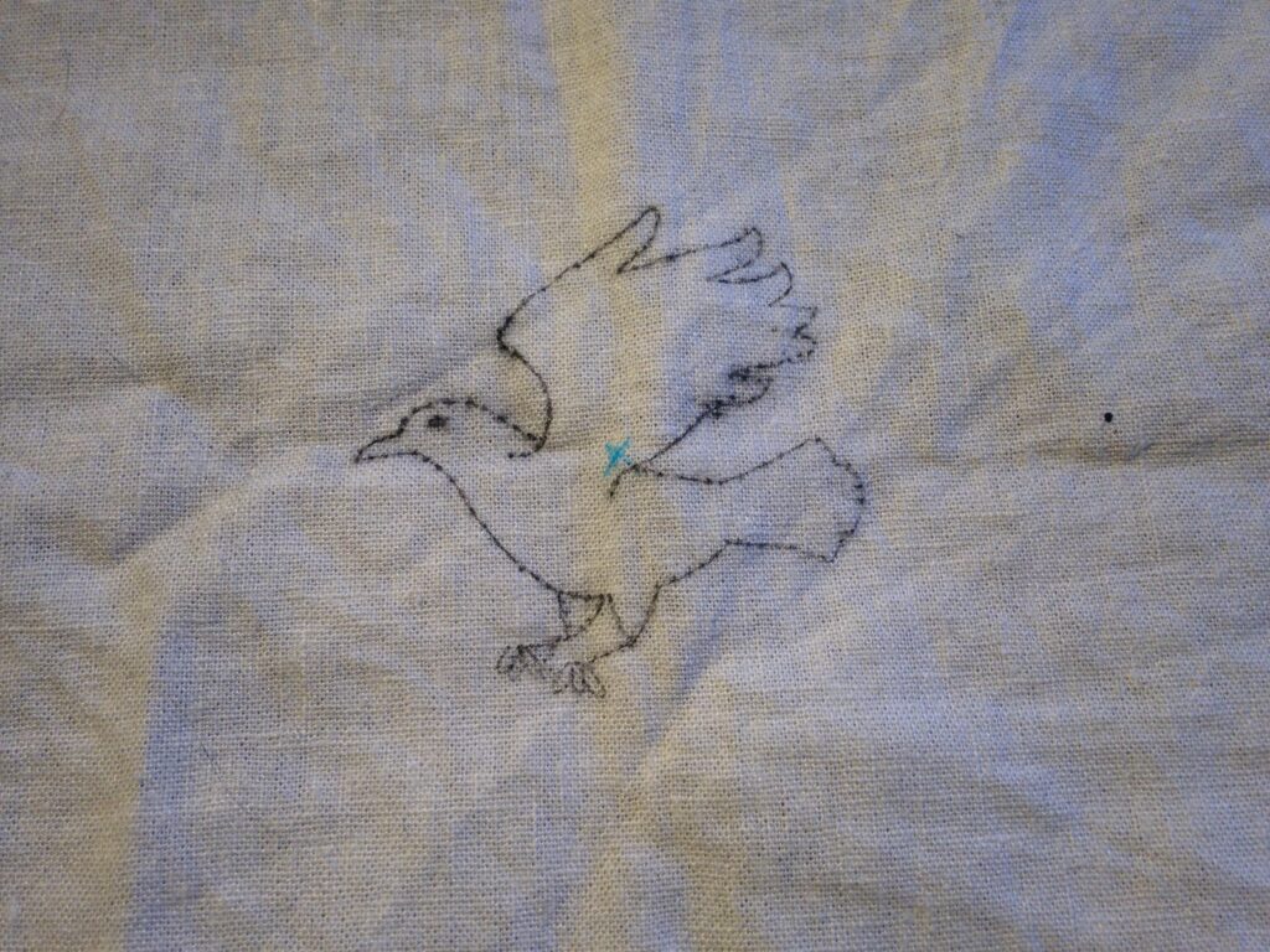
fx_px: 1211
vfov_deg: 42.9
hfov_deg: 55.4
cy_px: 476
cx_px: 635
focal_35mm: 33
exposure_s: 1/120
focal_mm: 4.12
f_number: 2.4
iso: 64
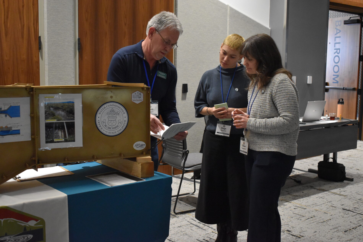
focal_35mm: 44
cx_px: 182
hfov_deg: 45.0
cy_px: 121
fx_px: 439
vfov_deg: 30.9
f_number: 4.2
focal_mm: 29
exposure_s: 1/125
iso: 4000
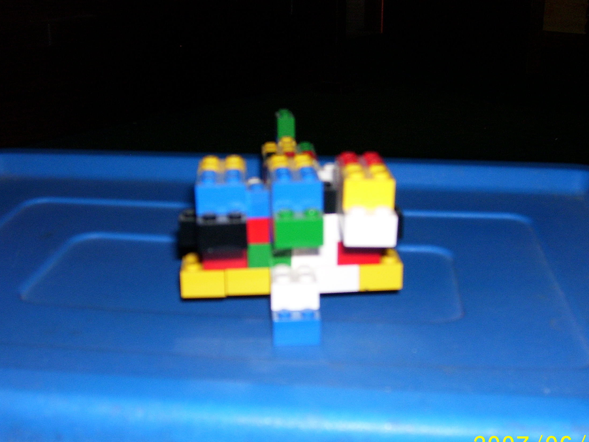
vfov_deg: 29.6
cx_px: 297
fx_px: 834
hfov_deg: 38.9
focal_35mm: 49
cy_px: 252
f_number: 3
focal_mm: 7
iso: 125
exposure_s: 1/60
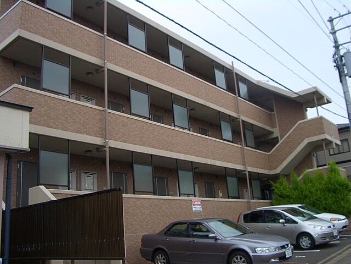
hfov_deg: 52.6
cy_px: 132
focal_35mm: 35
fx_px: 355
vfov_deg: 40.7
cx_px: 176
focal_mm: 5.8
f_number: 4.3
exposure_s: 1/250
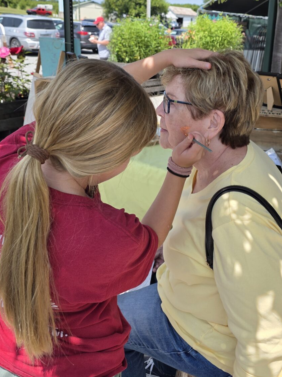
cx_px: 186
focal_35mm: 35
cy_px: 144
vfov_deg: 52.1
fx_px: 380
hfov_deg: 40.2
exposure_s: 1/3211
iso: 80
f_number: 1.7
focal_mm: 6.3
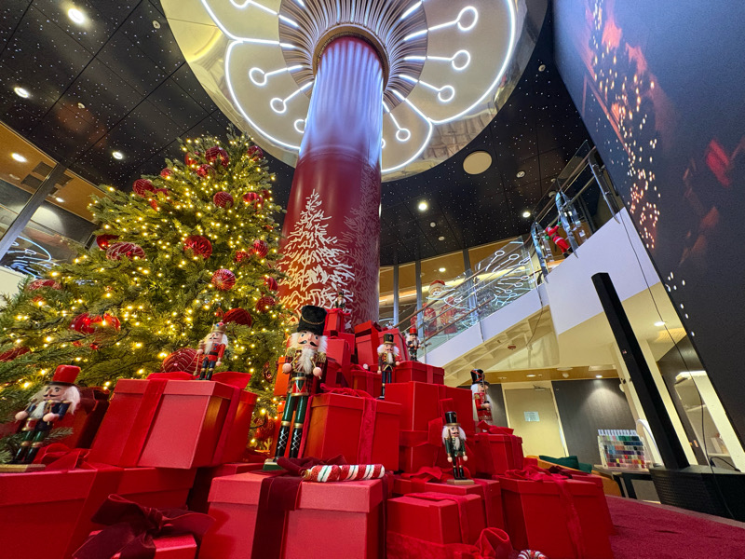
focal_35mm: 14
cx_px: 372
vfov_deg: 85.7
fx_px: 301
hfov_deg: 102.1
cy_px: 280
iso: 640
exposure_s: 1/60
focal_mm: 2.22
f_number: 2.2
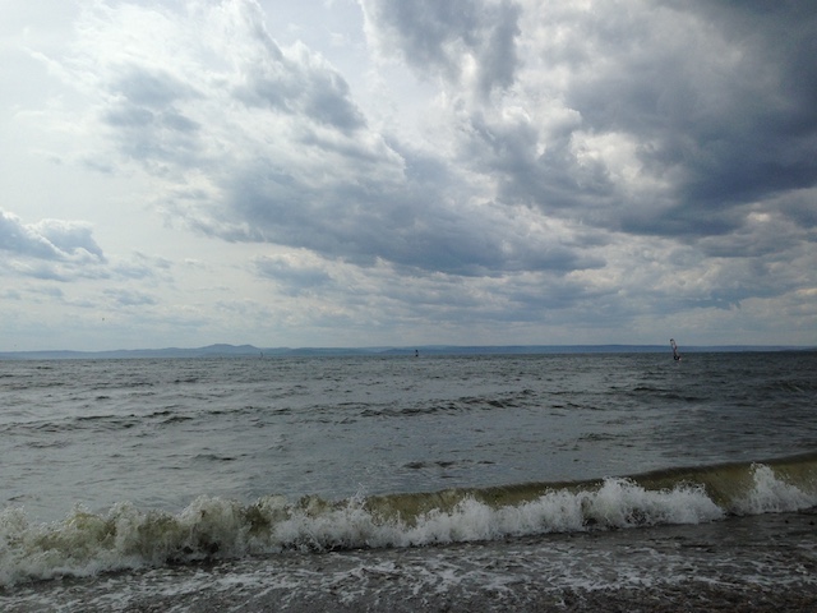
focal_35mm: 33
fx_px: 779
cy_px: 306
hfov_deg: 55.4
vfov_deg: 42.9
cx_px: 408
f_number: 2.4
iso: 50
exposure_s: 1/4184
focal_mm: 4.12
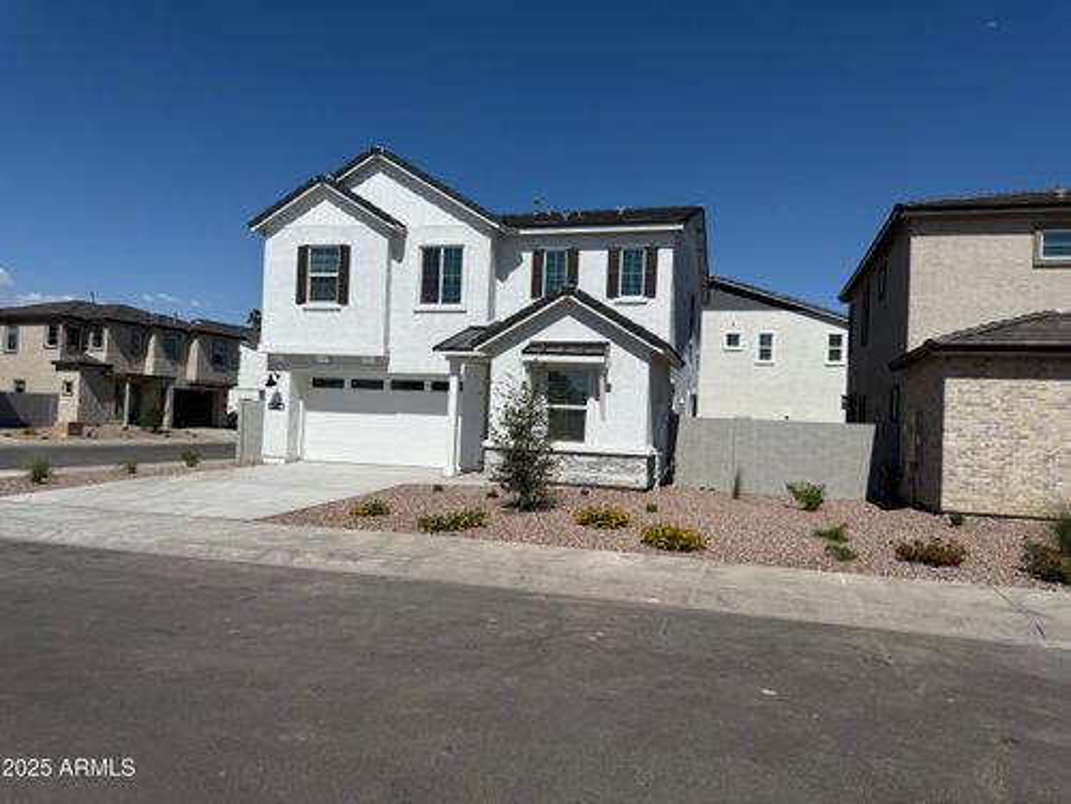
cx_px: 536
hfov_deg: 71.6
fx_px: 743
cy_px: 402
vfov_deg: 56.8
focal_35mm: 24
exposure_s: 1/11905
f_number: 1.78
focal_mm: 6.76
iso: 80
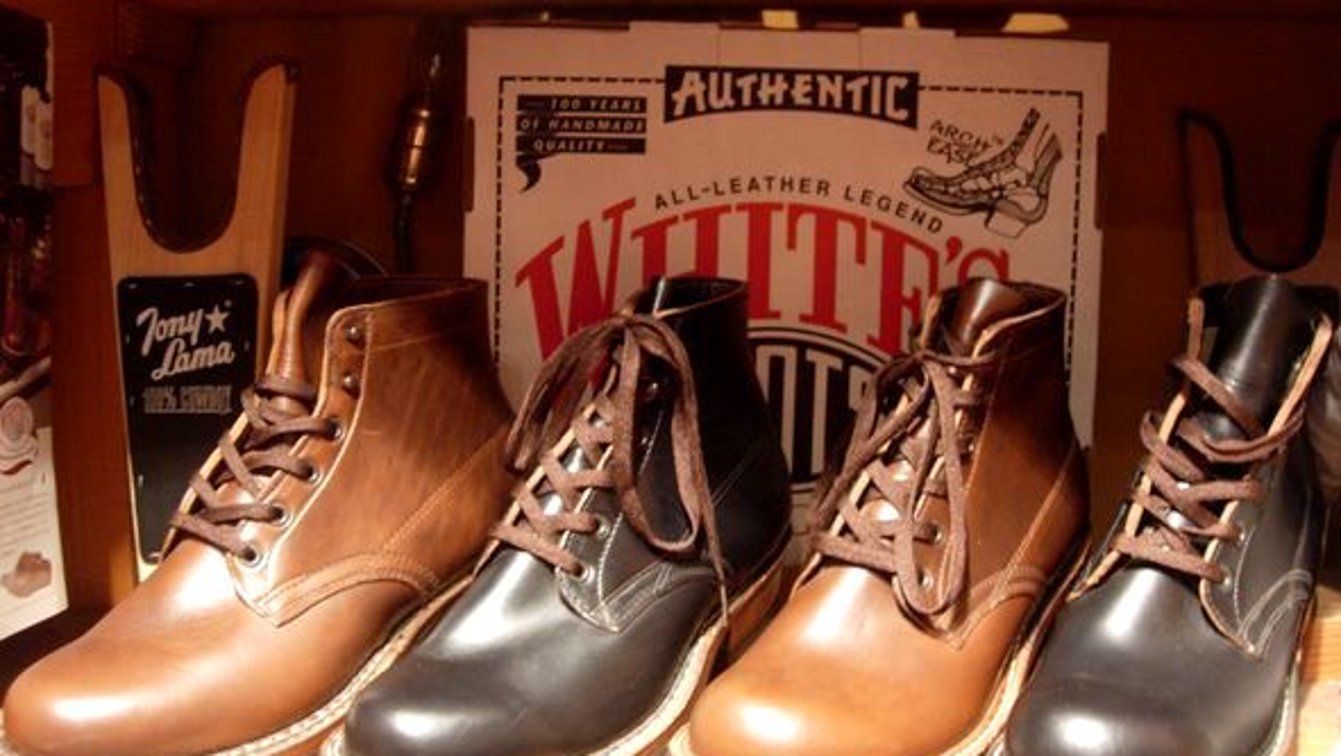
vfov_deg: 28.4
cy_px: 384
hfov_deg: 48.3
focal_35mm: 42
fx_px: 1494
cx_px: 663
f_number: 2.8
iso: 200
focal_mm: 7.8
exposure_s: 1/2
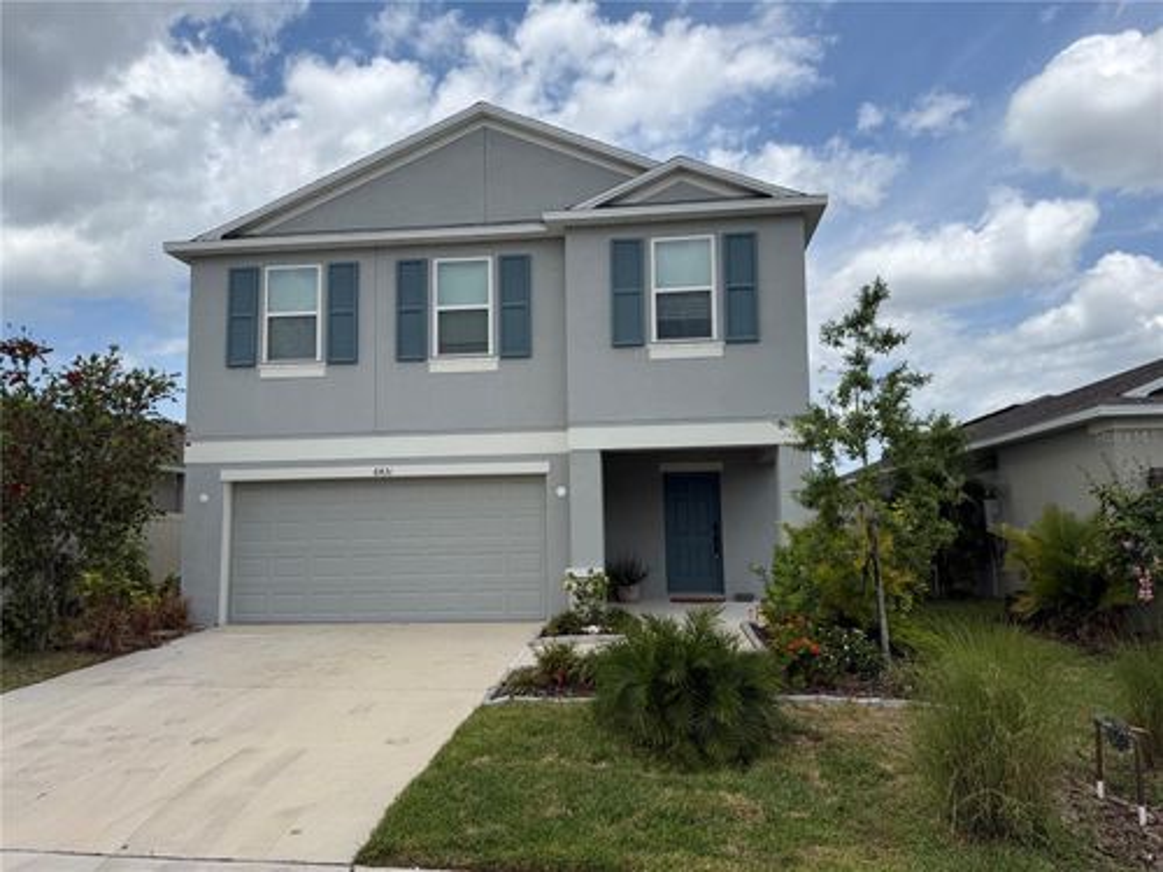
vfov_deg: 56.8
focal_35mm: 24
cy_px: 436
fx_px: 806
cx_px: 582
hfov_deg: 71.6
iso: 80
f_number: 1.78
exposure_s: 1/6173
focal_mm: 6.76
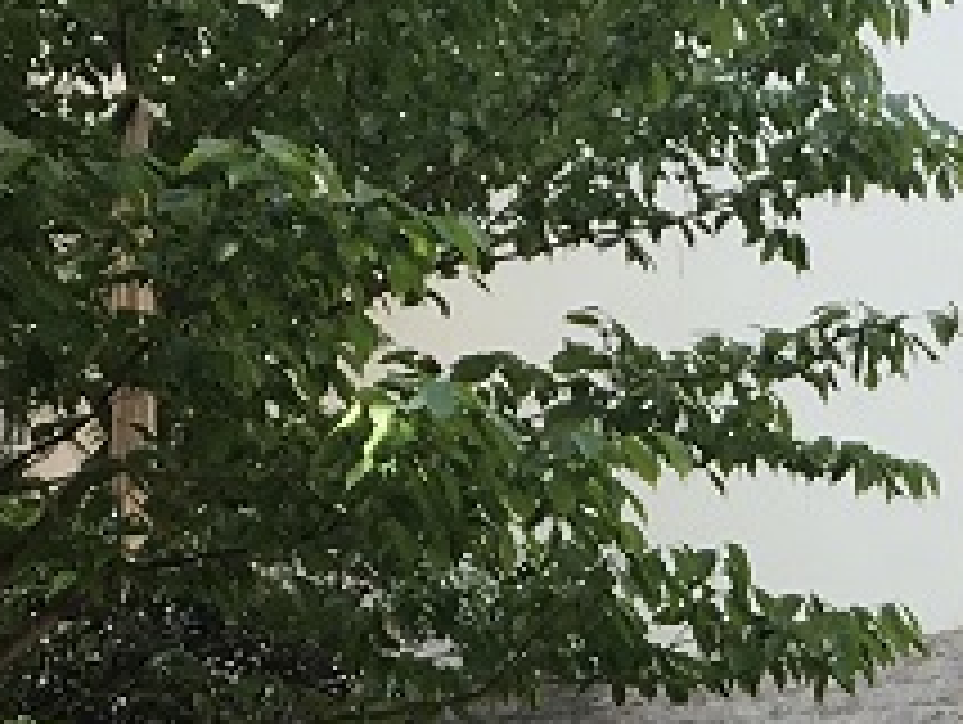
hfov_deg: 11.9
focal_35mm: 164
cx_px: 963
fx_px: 4568
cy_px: 1228
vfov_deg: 8.8
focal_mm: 4.15
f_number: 2.2
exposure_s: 1/119
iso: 25
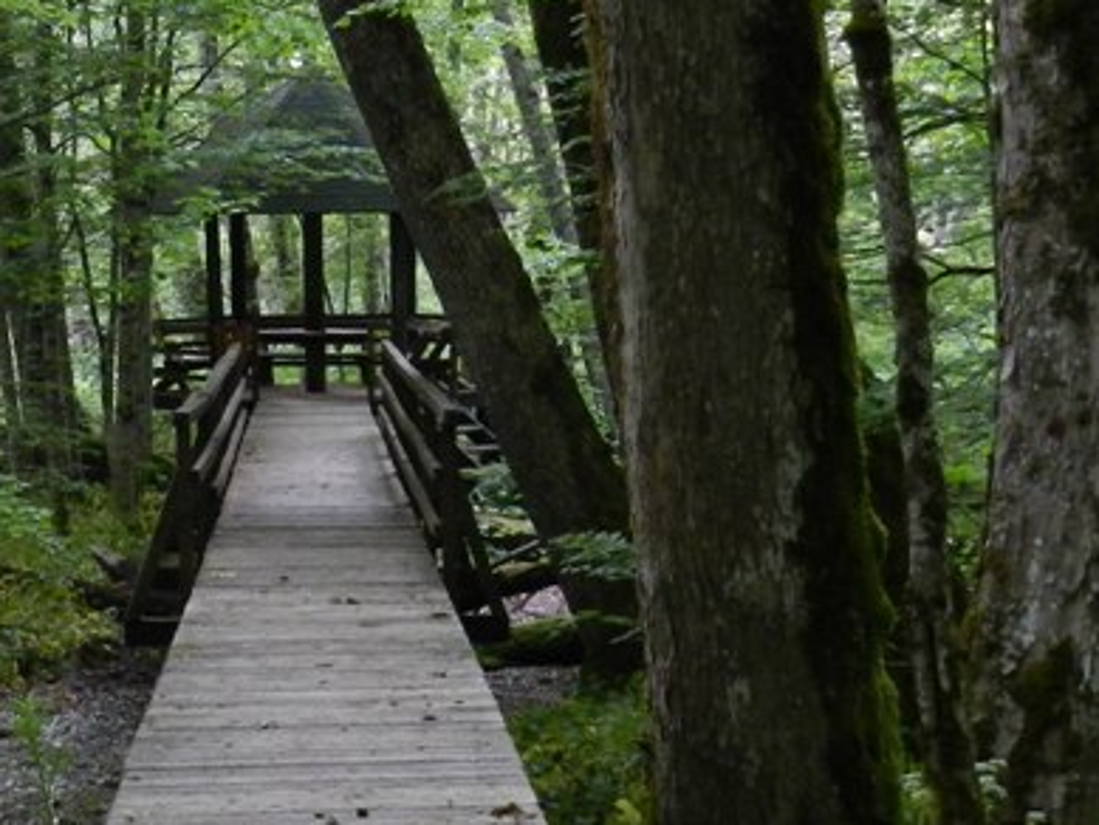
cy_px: 446
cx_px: 220
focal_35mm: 100
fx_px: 3176
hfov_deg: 19.4
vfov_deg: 14.8
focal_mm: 6.7
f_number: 4
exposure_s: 1/25
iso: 400
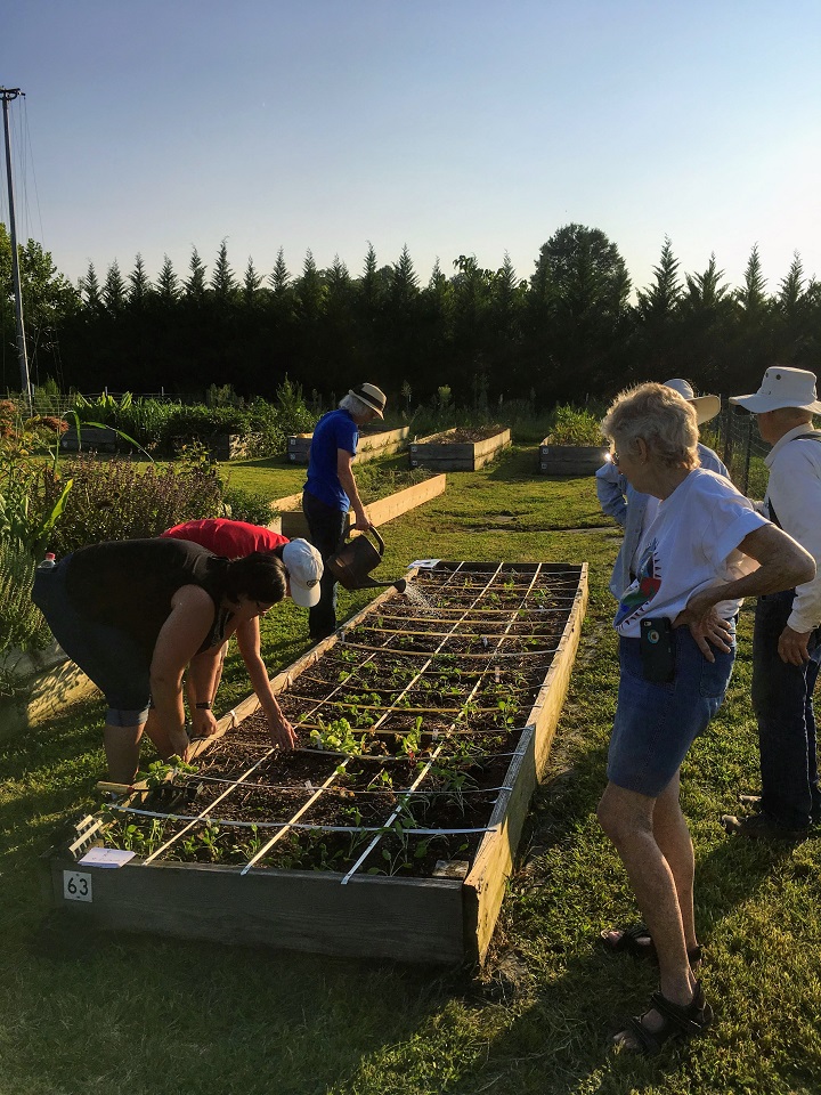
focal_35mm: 29
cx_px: 410
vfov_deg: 61.7
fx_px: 917
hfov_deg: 48.2
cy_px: 548
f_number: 2.2
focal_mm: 4.15
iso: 25
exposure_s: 1/1923
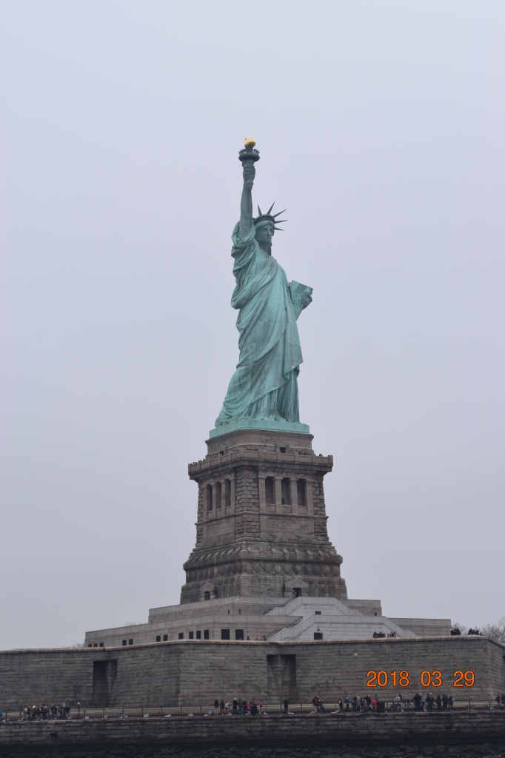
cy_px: 379
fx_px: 1516
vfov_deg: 28.1
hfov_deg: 18.9
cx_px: 252
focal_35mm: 72
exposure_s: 1/400
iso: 200
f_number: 10
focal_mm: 48
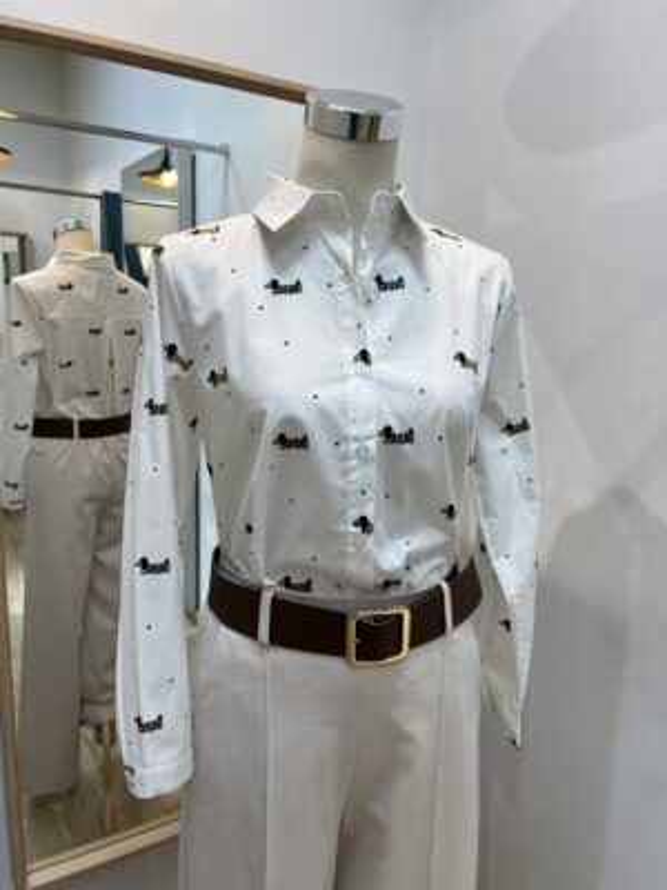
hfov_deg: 53.1
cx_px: 334
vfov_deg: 67.3
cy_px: 445
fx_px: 668
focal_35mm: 26
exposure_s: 1/100
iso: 40
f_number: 1.5
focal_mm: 5.7
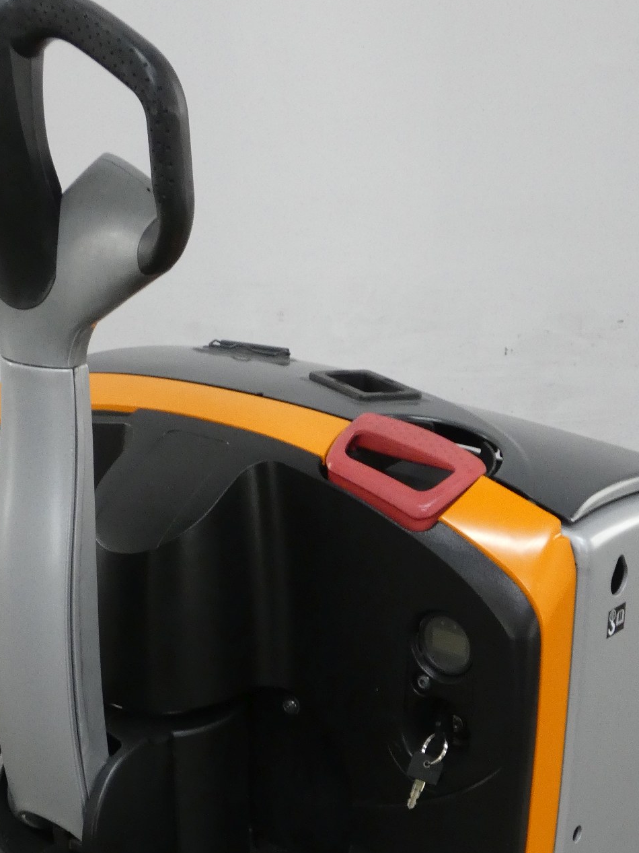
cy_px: 647
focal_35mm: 72
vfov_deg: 26.7
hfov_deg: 20.4
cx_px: 351
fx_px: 1772
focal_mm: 6.8
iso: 500
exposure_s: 1/80
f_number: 3.5
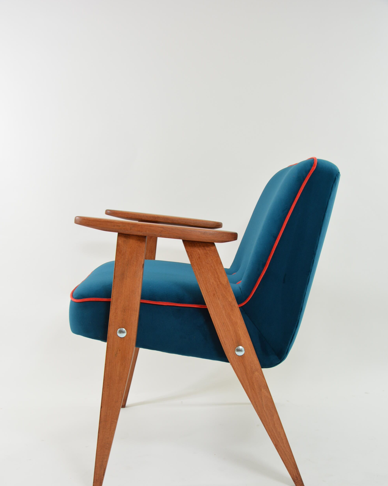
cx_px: 195
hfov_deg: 35.2
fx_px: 611
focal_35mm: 43
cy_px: 293
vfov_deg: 43.1
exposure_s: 1/60
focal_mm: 25
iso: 500
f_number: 5.6
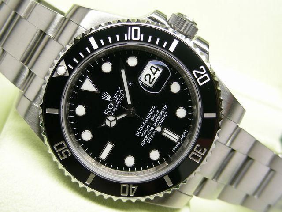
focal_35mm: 70
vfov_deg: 21.0
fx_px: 570
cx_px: 141
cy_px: 106
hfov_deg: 27.8
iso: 50
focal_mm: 11.7
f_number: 3.5
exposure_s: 1/56.5
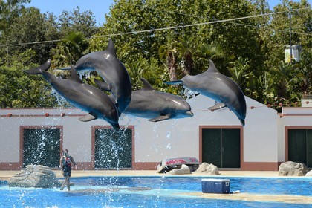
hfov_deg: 21.5
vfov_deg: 14.4
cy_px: 104
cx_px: 156
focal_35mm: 95
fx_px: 823
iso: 400
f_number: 7.1
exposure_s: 1/1250
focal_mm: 95
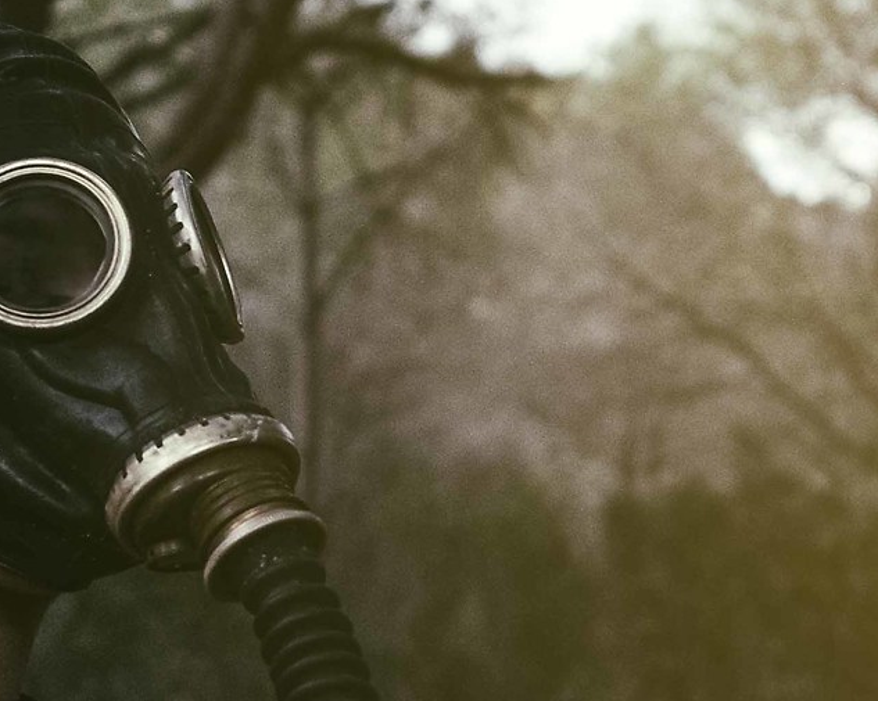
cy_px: 635
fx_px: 3793
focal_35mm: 146
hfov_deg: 13.2
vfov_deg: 10.5
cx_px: 481
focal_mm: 27
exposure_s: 1/220
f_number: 2.8
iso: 1600
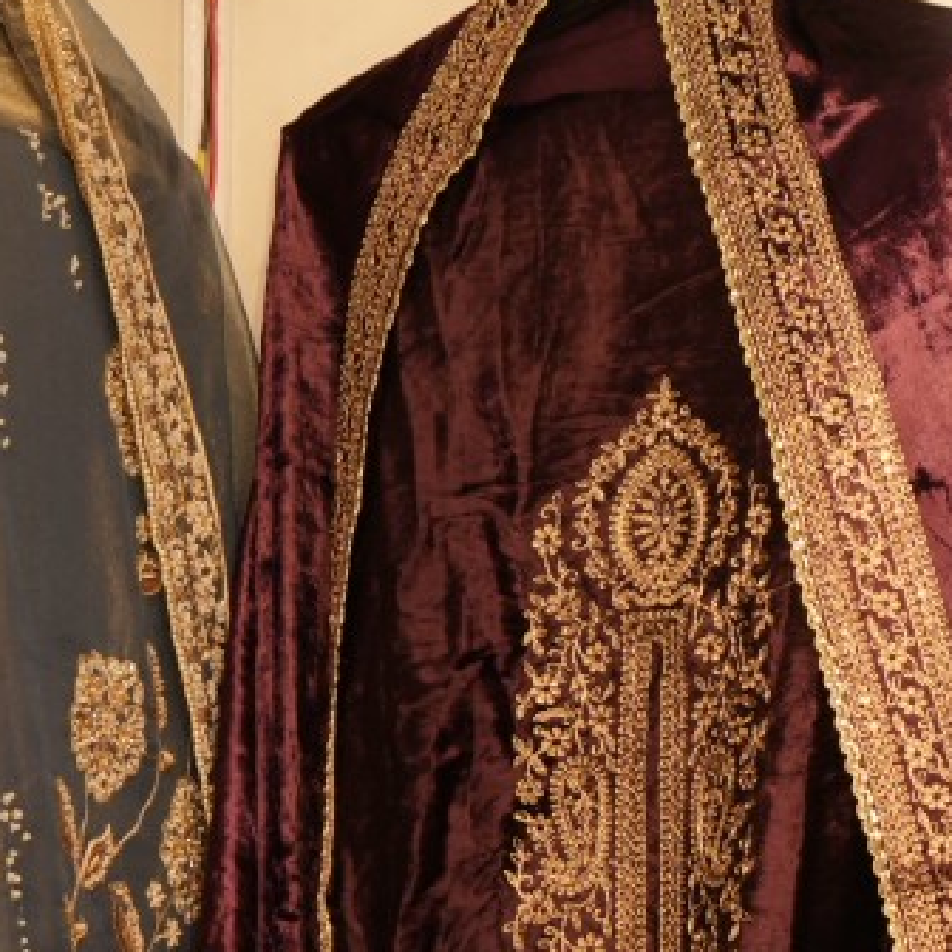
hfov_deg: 7.7
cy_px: 1000
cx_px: 448
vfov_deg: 7.6
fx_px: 7094
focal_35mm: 228
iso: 640
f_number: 5
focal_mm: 47
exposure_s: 1/160
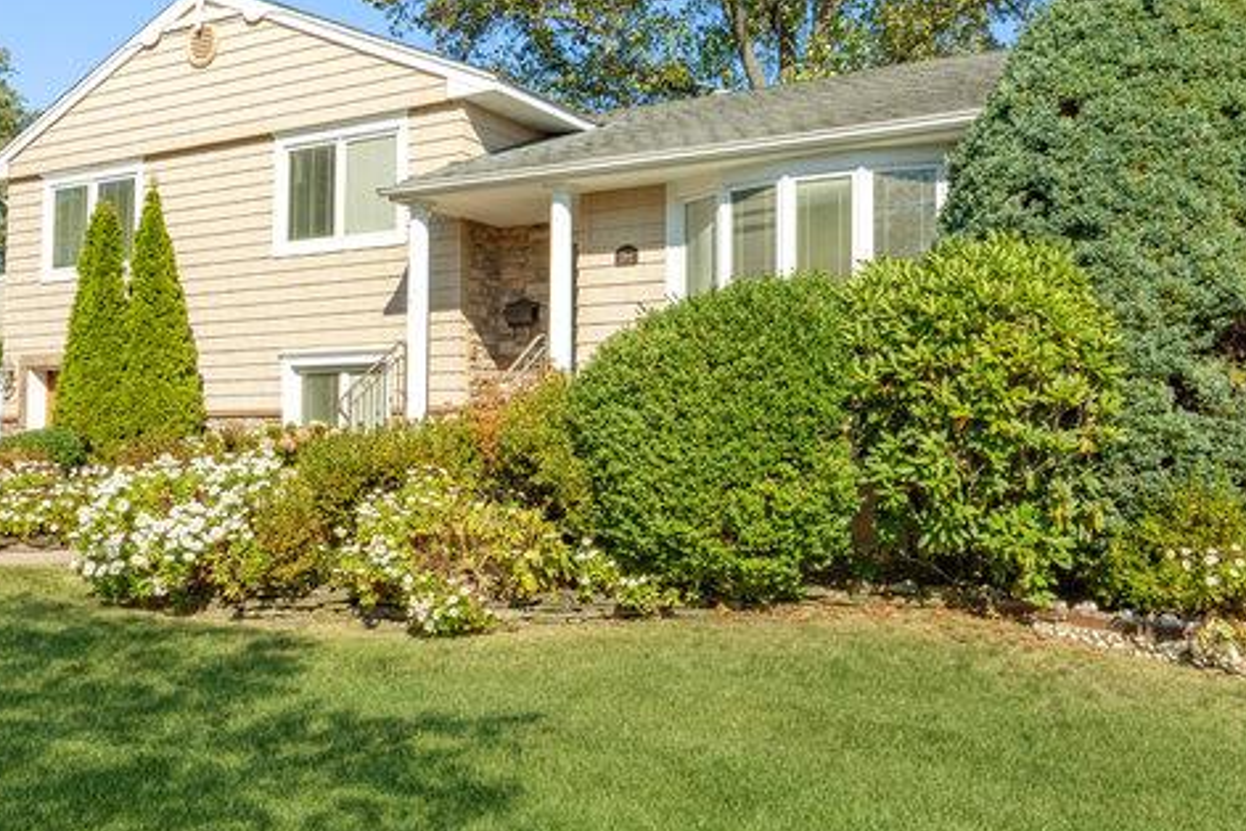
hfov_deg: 55.8
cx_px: 648
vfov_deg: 38.9
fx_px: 1177
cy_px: 409
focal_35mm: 34
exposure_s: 1/400
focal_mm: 16
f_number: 13
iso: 320
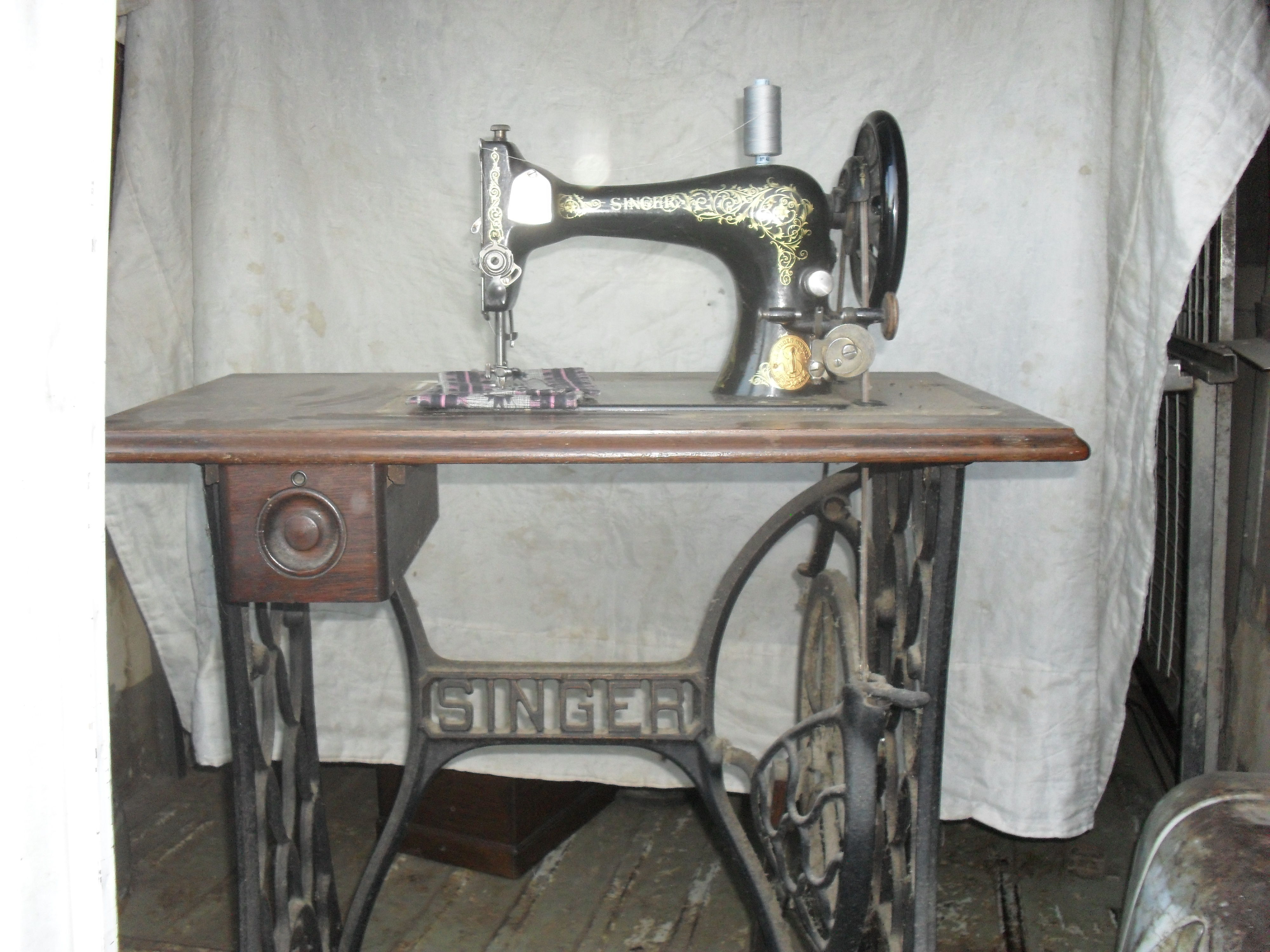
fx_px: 1284
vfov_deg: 40.7
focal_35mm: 35
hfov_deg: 52.6
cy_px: 476
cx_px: 635
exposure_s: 1/45
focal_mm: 6.3
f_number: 3.2
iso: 200
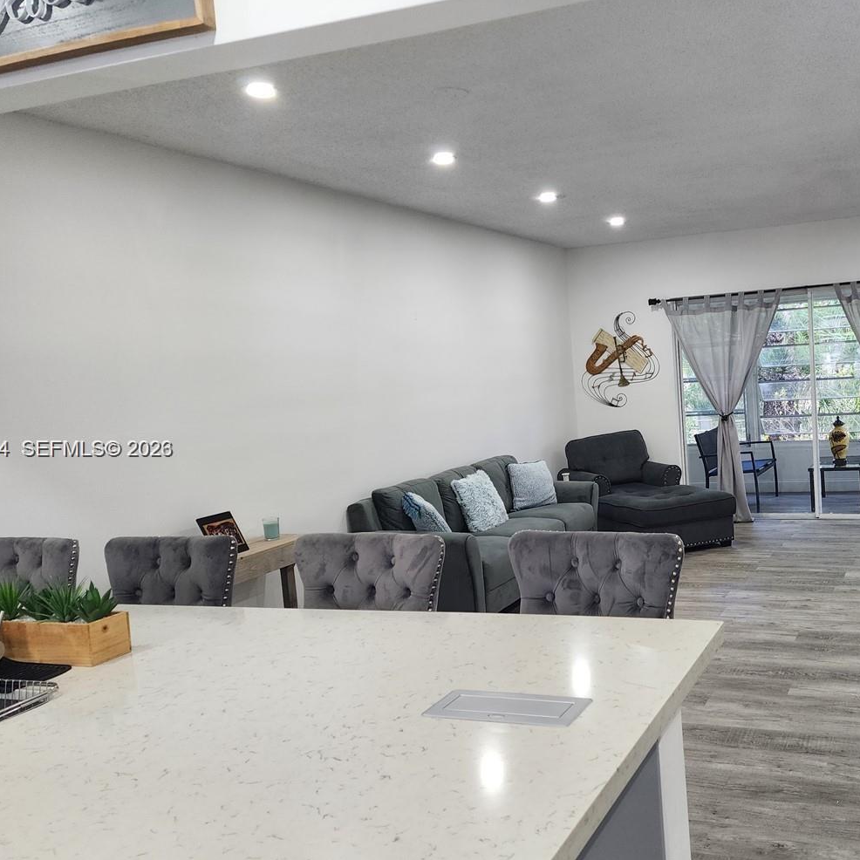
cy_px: 450
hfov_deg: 48.6
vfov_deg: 49.7
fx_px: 928
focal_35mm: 33
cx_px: 598
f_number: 1.8
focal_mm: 6.4
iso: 200
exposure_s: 1/120
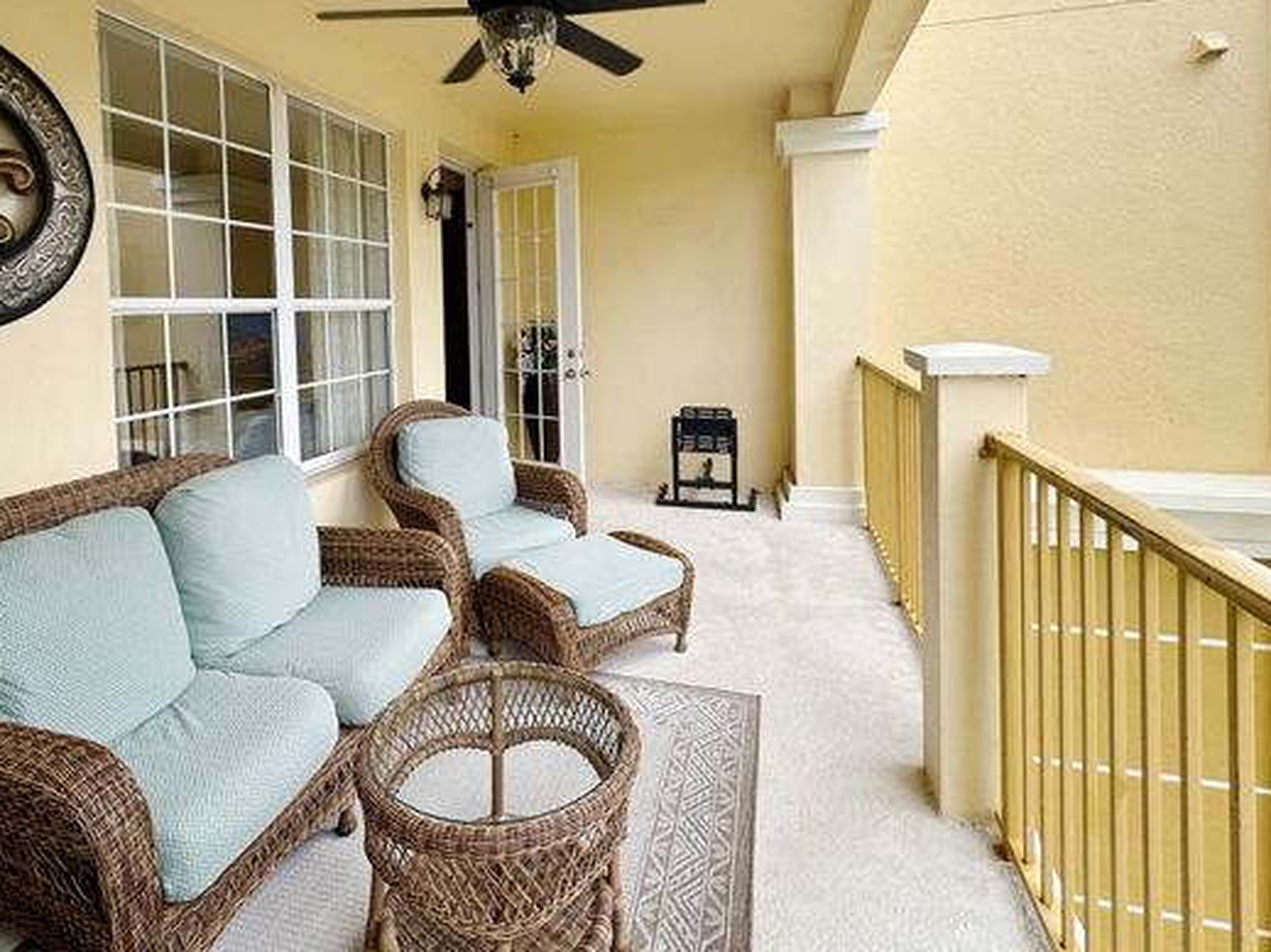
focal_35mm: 19
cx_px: 579
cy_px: 325
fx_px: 697
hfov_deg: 84.5
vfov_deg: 67.0
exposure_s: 1/226
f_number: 2.2
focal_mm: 2.22
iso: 40
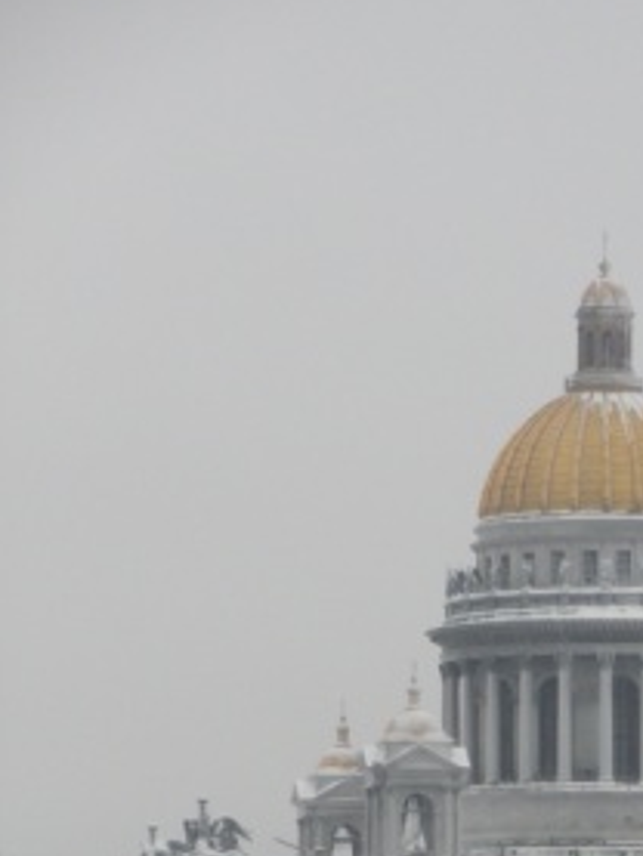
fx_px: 7202
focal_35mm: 291
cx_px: 492
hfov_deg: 5.1
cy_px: 643
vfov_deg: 6.8
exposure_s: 1/250
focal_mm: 31.5
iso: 250
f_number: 5.6
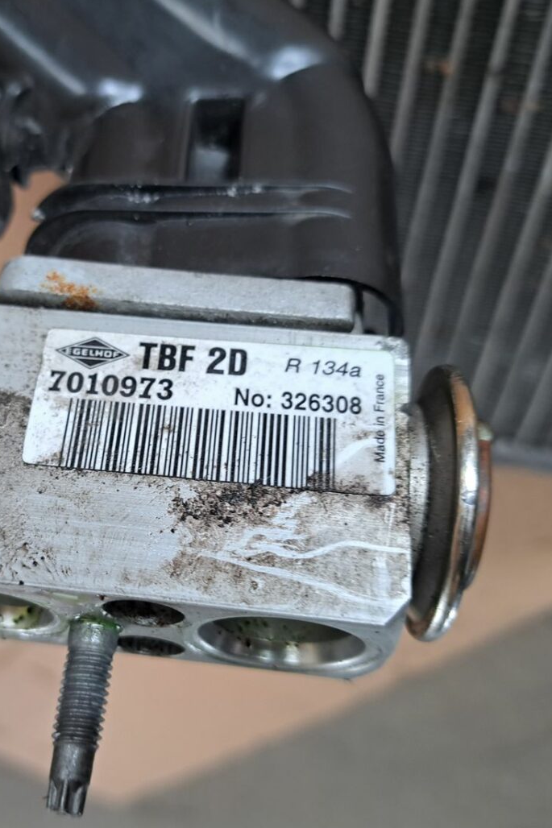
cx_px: 147
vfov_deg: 55.8
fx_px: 782
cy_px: 420
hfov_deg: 38.0
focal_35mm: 34
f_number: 1.8
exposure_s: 1/50
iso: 80
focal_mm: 5.23
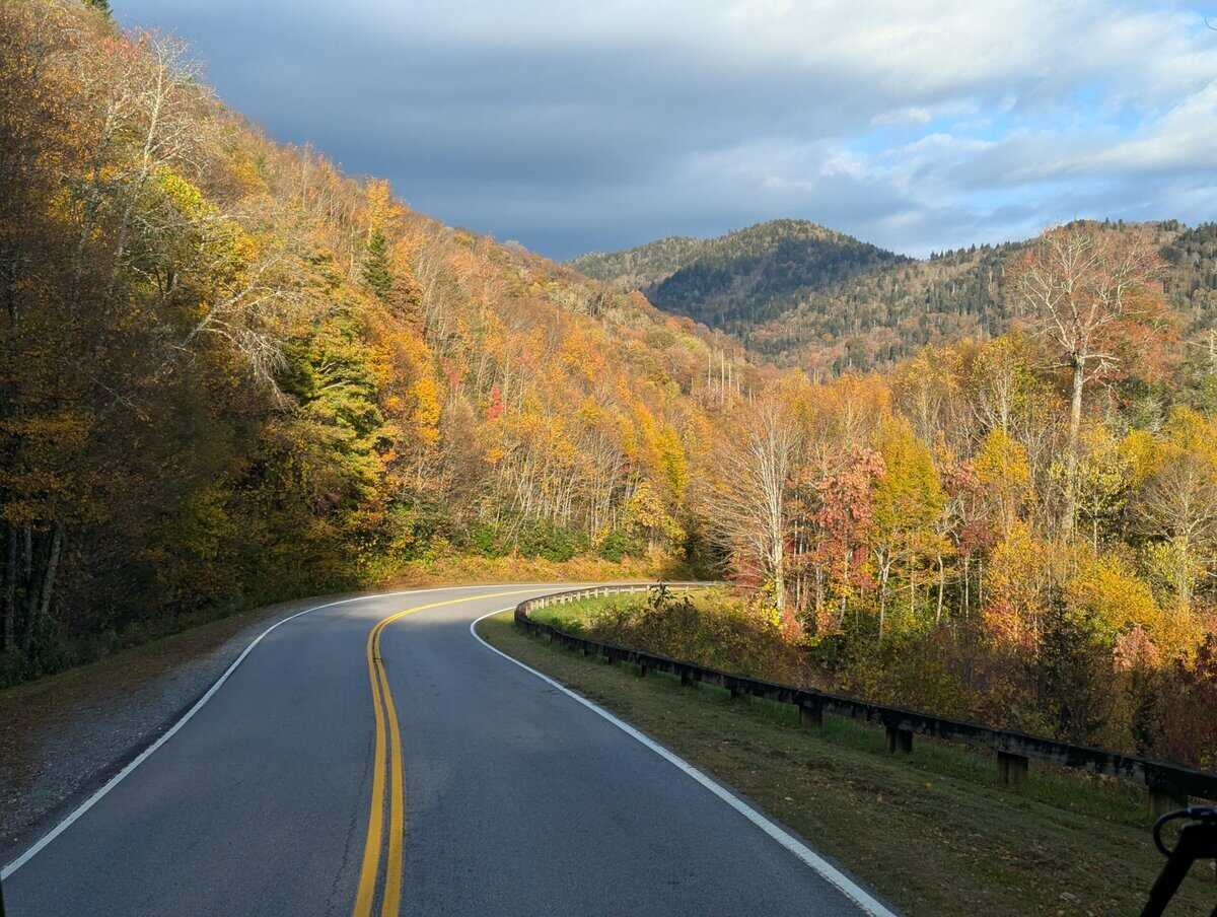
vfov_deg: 30.3
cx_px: 608
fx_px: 1690
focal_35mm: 48
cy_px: 458
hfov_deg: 39.6
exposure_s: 1/808
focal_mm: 6.81
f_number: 1.85
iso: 48
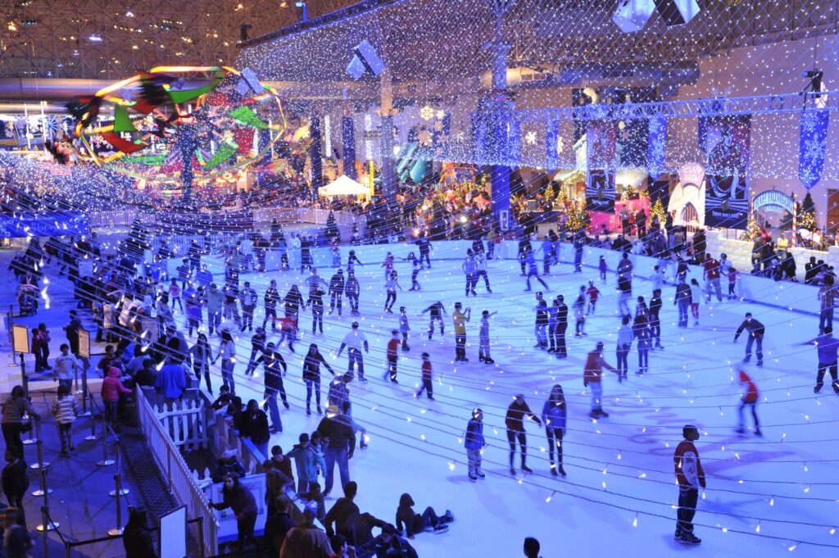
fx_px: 1118
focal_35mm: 48
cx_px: 420
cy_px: 279
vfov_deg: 28.0
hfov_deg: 41.1
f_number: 6.3
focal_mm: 48
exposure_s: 1/15
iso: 2500
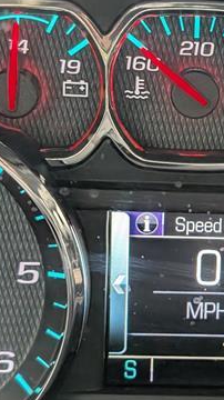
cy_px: 190
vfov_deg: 22.5
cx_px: 233
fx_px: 1005
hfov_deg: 12.5
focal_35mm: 95
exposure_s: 1/312
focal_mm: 6.9
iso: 362
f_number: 1.68
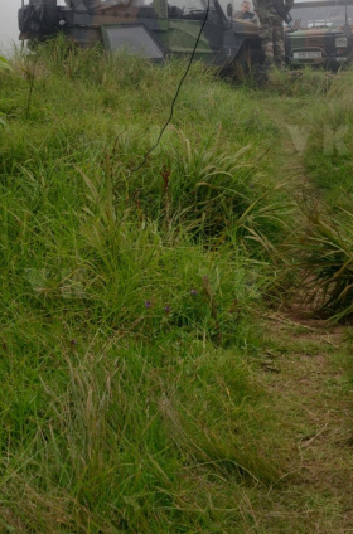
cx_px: 229
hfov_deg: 26.2
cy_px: 169
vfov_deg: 38.5
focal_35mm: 51
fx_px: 755
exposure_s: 1/400
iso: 800
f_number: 11
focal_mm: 24
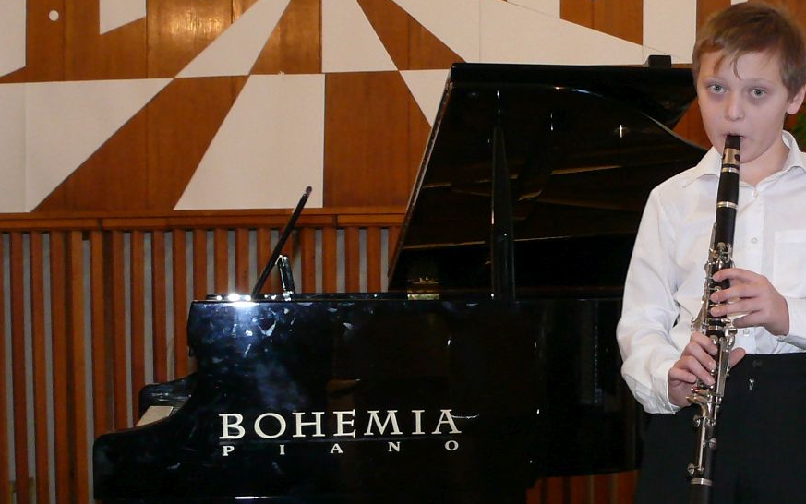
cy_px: 375
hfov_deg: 23.5
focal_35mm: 87
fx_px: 1911
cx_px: 612
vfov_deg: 15.0
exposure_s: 1/30
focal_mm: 7.4
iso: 200
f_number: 2.8
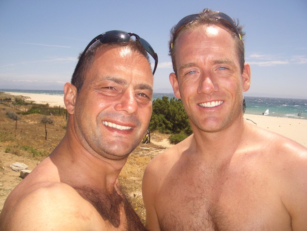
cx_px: 154
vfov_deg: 40.7
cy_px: 116
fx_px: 310
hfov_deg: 52.6
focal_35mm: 35
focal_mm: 5.8
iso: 100
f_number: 4.3
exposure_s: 1/1000
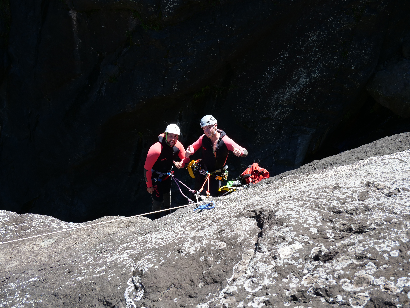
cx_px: 205
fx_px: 521
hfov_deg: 42.9
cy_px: 154
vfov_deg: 32.9
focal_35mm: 44
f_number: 6.3
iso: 200
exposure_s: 1/250
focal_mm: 22
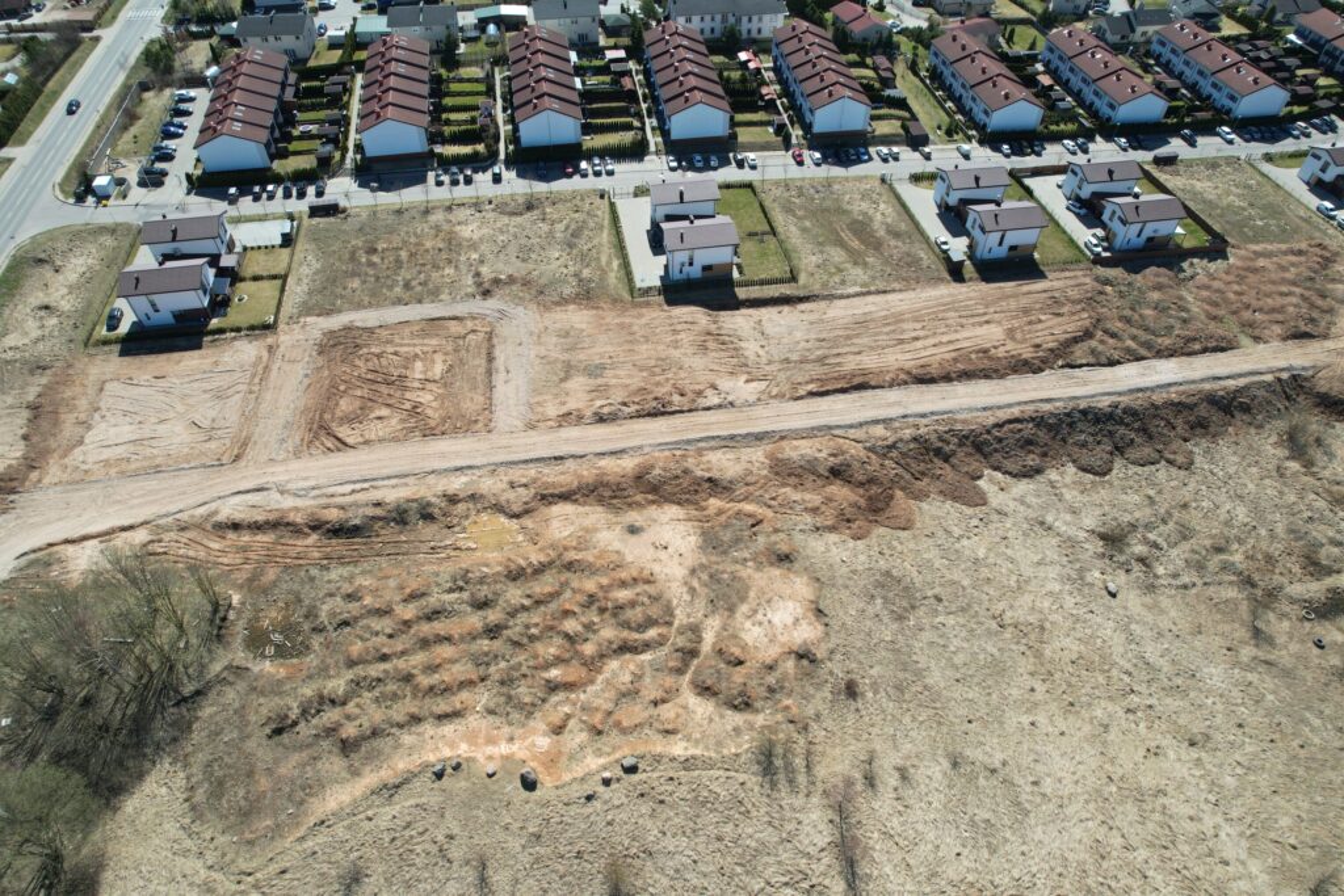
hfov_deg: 78.6
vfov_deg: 57.2
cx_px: 672
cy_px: 448
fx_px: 821
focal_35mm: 22
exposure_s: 1/1250
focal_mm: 8.38
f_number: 2.8
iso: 100
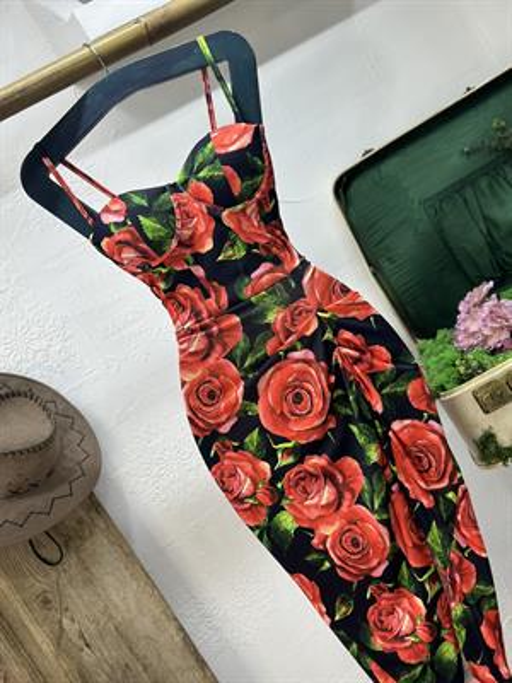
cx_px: 256
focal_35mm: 48
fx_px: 947
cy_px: 342
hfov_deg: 30.3
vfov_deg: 39.7
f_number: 1.78
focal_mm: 6.86
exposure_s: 1/100
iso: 100
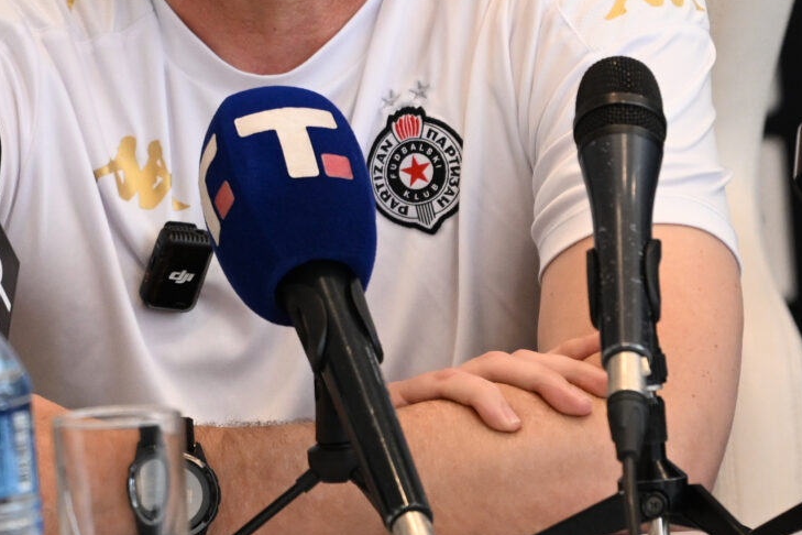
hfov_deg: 3.1
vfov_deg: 2.1
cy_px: -2
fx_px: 14658
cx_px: 260
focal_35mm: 658
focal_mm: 200
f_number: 4
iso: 2000
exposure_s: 1/200
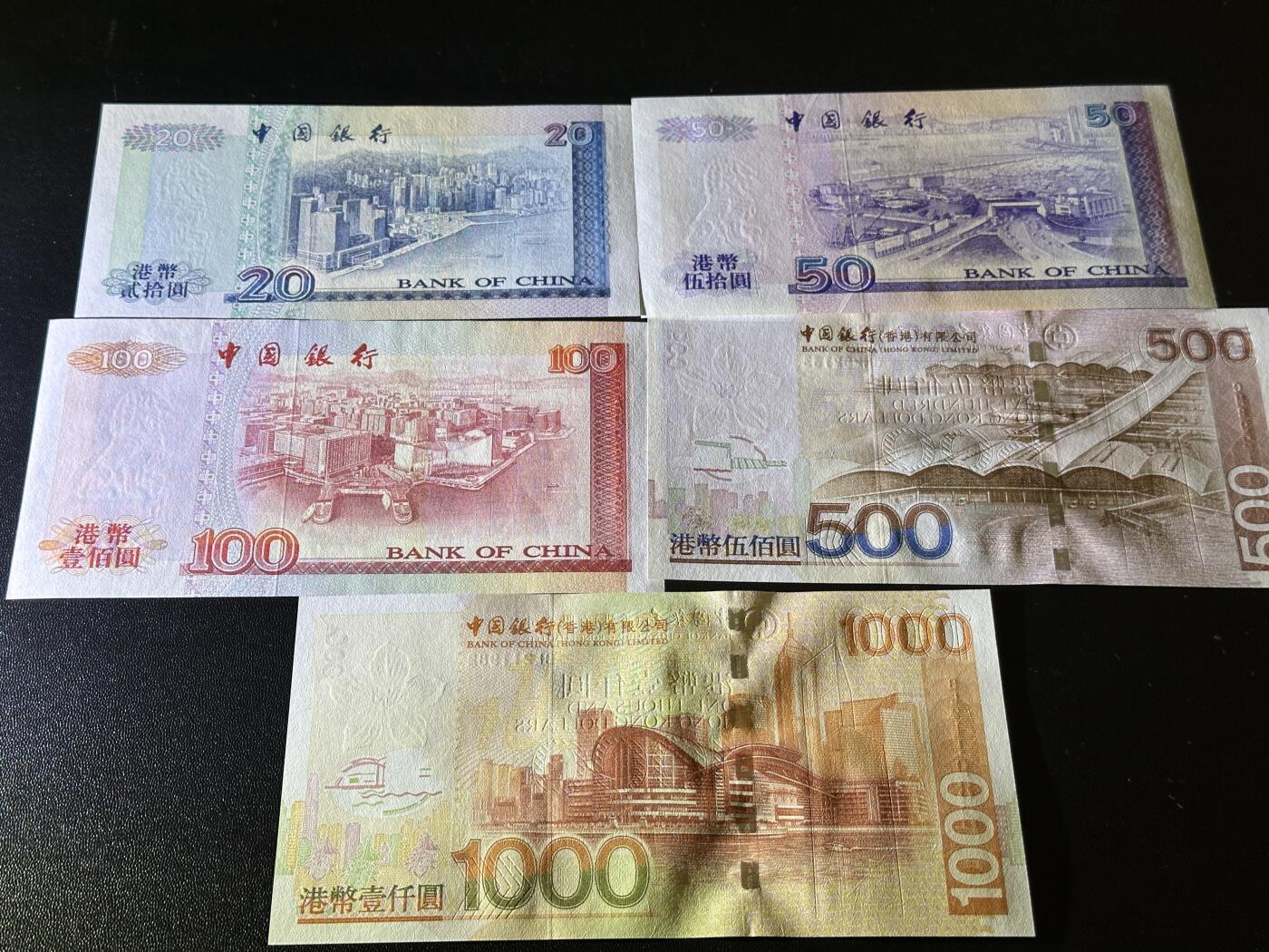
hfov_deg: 39.7
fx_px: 1760
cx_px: 634
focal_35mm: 48
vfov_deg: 30.3
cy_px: 476
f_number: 1.78
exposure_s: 1/50
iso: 64
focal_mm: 6.86
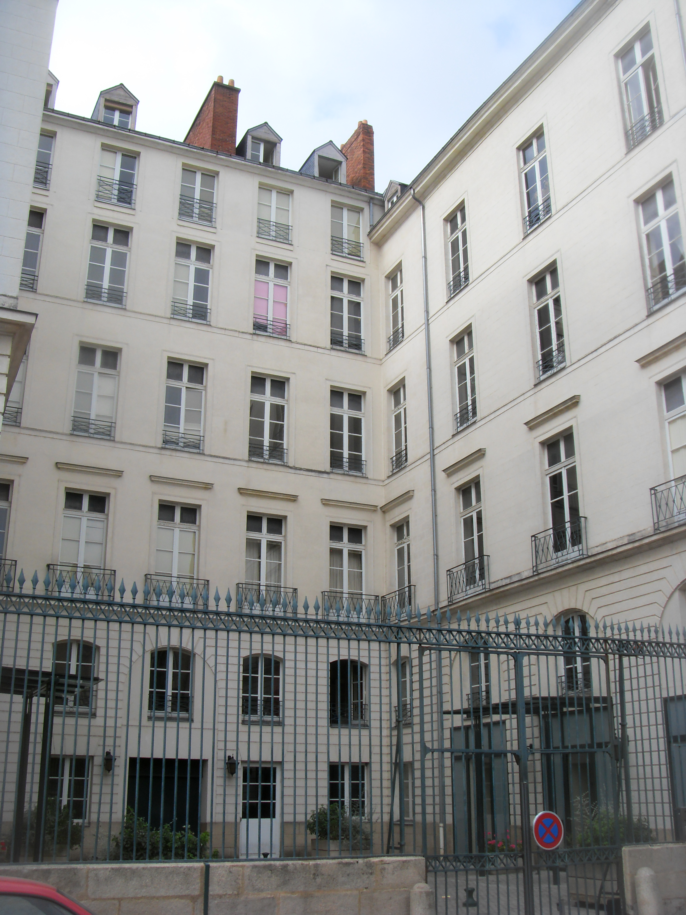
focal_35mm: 39
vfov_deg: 47.9
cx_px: 343
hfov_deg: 36.8
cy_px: 458
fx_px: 1031
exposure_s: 1/125
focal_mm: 6.6
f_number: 6.2
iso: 80
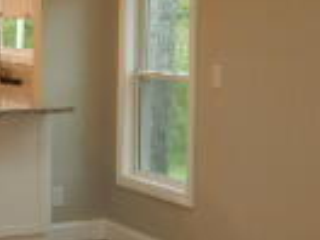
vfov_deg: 12.7
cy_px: 68
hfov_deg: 16.6
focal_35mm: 116
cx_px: -5
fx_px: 1072
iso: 140
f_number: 2.8
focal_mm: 4.3
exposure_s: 1/30
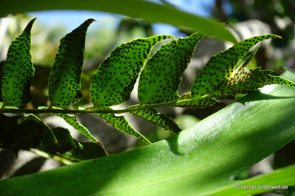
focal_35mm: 70
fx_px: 574
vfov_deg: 19.5
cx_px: 148
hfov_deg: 28.8
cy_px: 98
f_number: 2.8
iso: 200
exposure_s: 1/80
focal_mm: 25.7
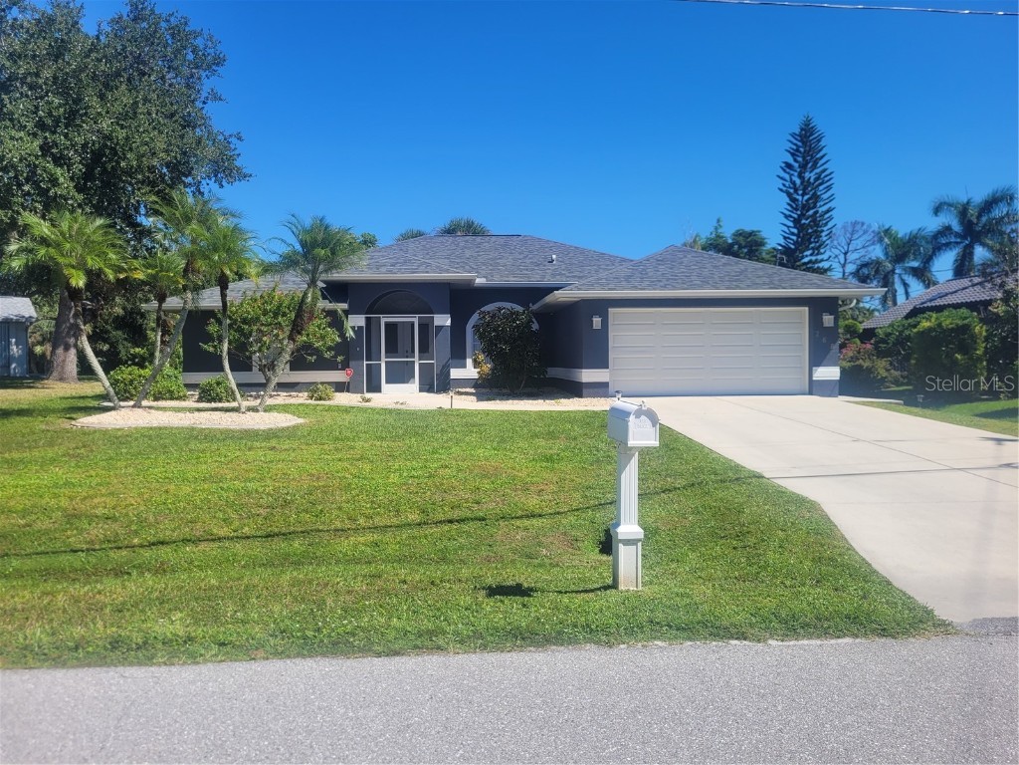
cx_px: 510
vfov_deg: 53.1
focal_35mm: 26
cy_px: 382
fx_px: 765
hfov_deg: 67.3
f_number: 1.8
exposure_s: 1/2551
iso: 40
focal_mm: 5.4
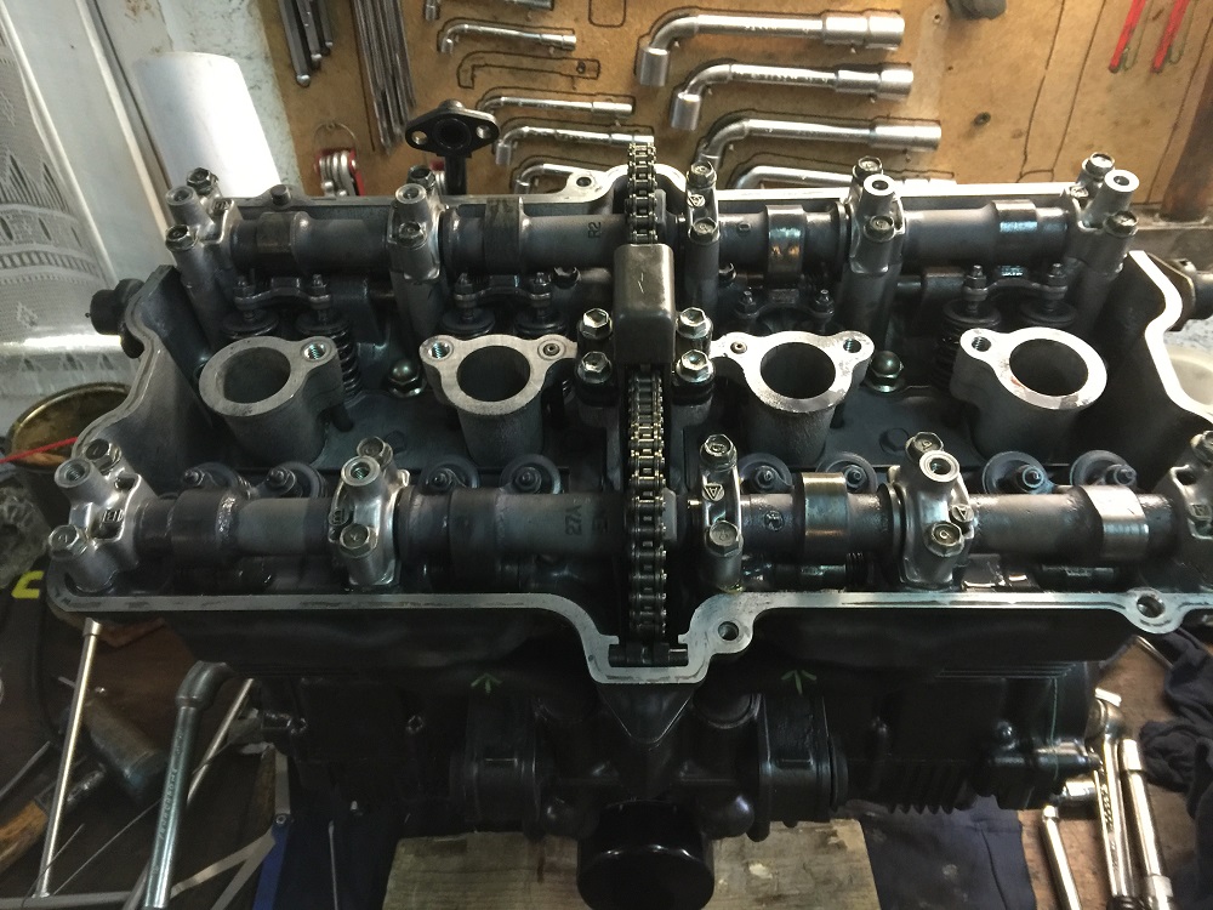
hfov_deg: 61.7
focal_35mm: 29
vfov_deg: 48.2
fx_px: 1016
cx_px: 606
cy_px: 455
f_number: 2.2
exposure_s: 1/10
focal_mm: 4.15
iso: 100
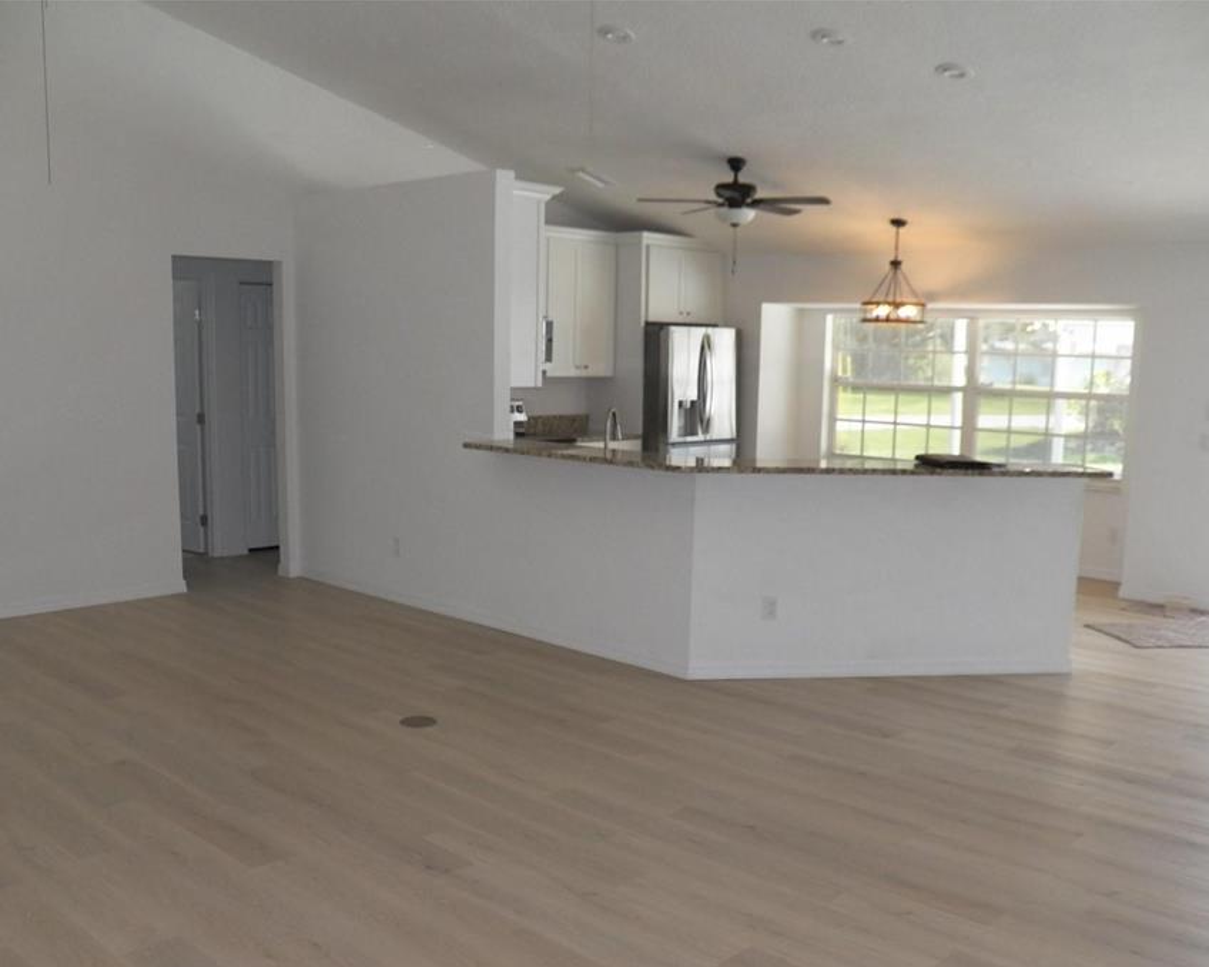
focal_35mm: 33
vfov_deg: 44.4
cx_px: 627
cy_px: 546
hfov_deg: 54.2
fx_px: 1181
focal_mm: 4.9
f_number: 2.8
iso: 125
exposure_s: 1/160
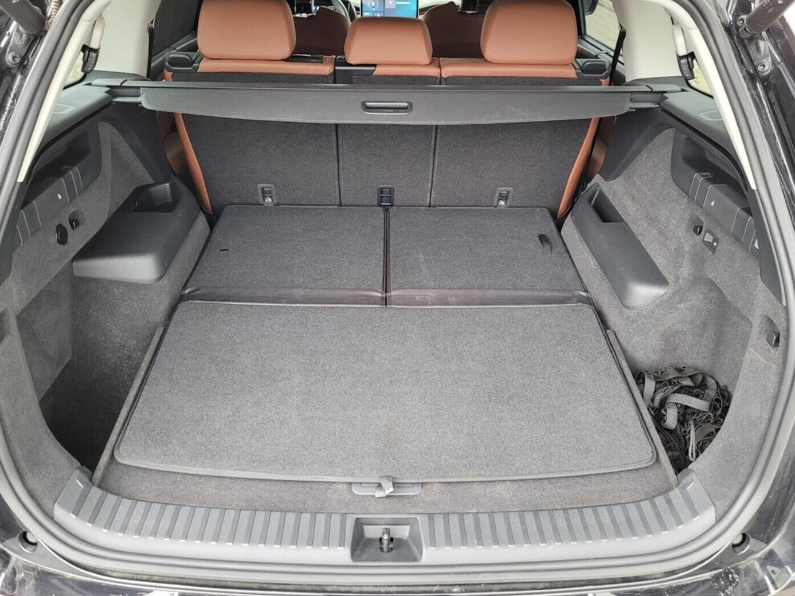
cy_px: 291
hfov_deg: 65.3
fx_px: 620
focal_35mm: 27
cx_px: 393
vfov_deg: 51.3
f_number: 1.8
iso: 320
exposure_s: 1/50
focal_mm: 5.4
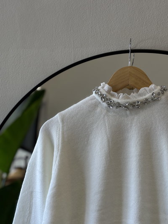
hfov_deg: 28.0
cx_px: 84
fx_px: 336
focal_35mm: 52
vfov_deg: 36.8
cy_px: 112
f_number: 1.6
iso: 25
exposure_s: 1/50
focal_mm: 5.96
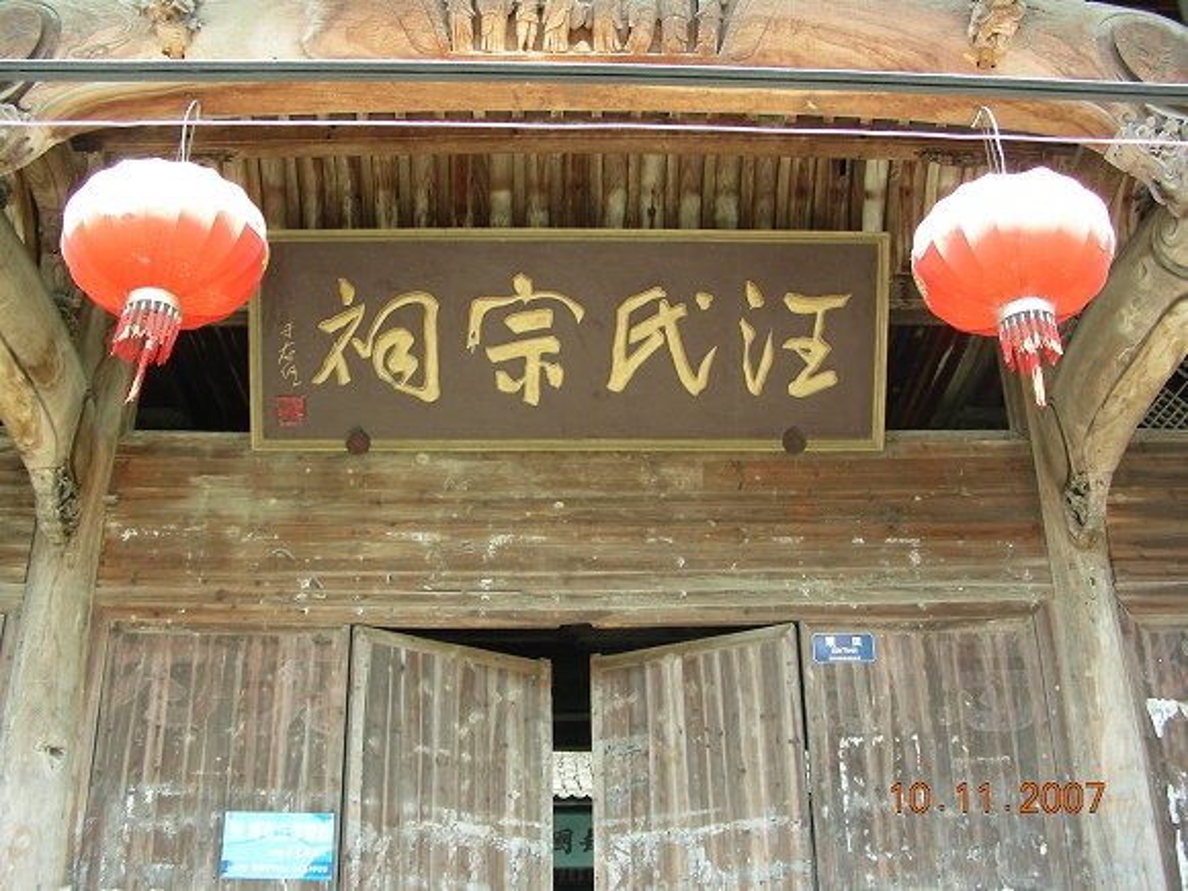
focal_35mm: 38
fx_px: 1304
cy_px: 446
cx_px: 594
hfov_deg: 49.0
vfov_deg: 37.7
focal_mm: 6.3
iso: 50
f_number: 3.5
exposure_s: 1/72.6
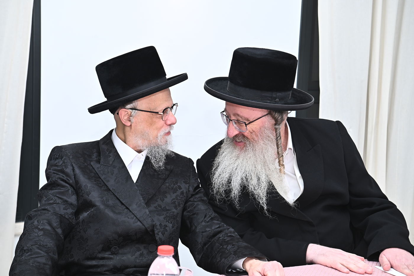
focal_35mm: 70
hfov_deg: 28.9
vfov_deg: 19.4
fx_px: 805
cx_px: 207
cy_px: 138
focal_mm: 70
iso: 1250
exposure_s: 1/200
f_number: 7.1
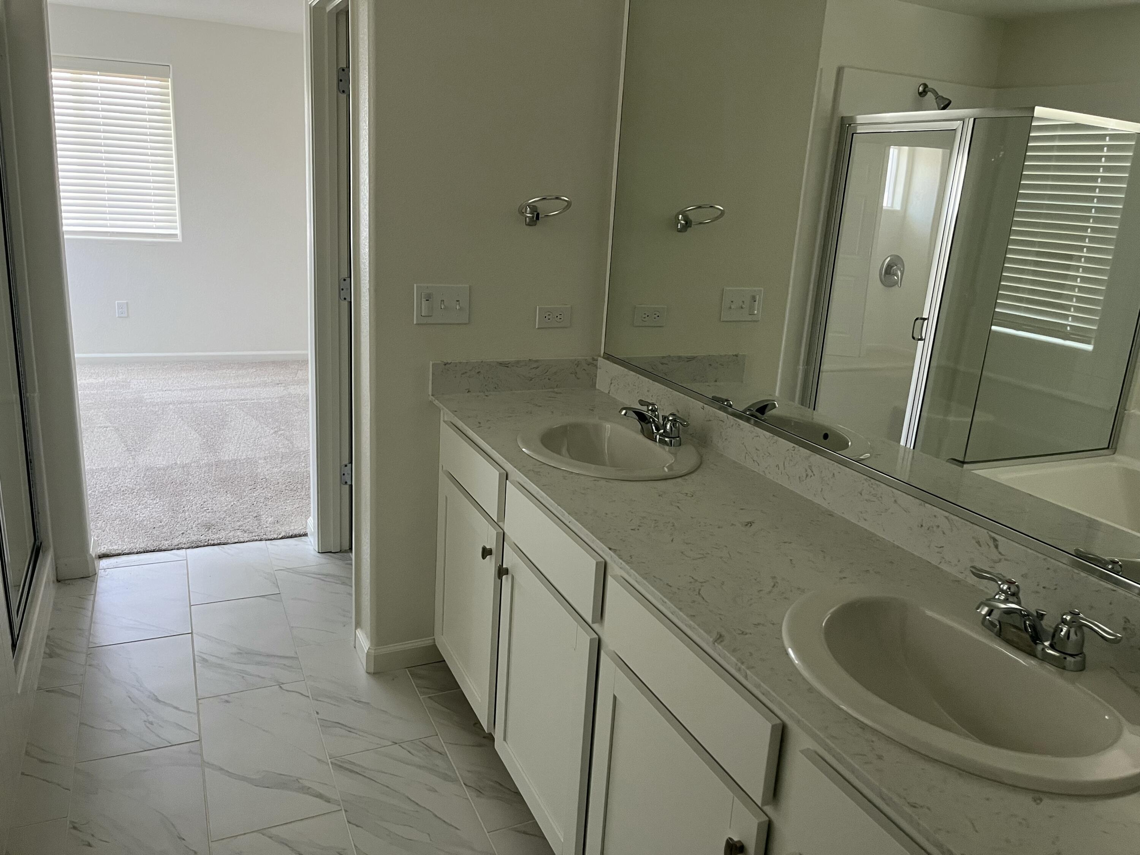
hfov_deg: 67.3
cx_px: 570
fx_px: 856
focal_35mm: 26
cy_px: 428
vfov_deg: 53.1
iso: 200
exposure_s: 1/60
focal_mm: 5.1
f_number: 1.6
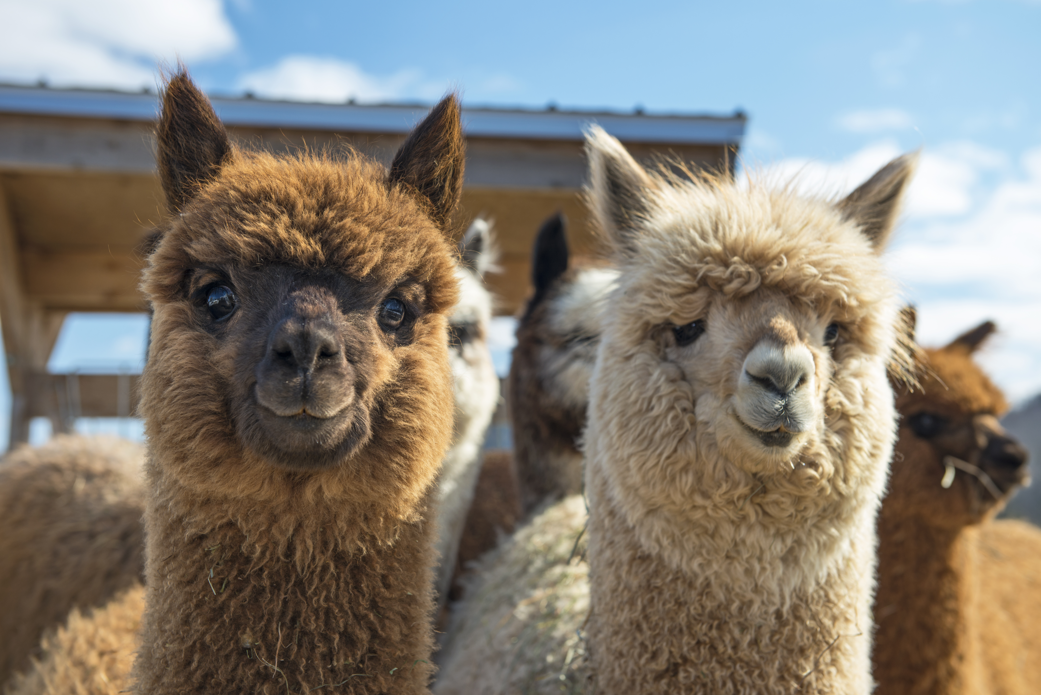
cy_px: 348
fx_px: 1620
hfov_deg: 35.6
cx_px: 520
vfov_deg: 24.2
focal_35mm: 56
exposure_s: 1/125
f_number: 5.6
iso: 125
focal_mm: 56
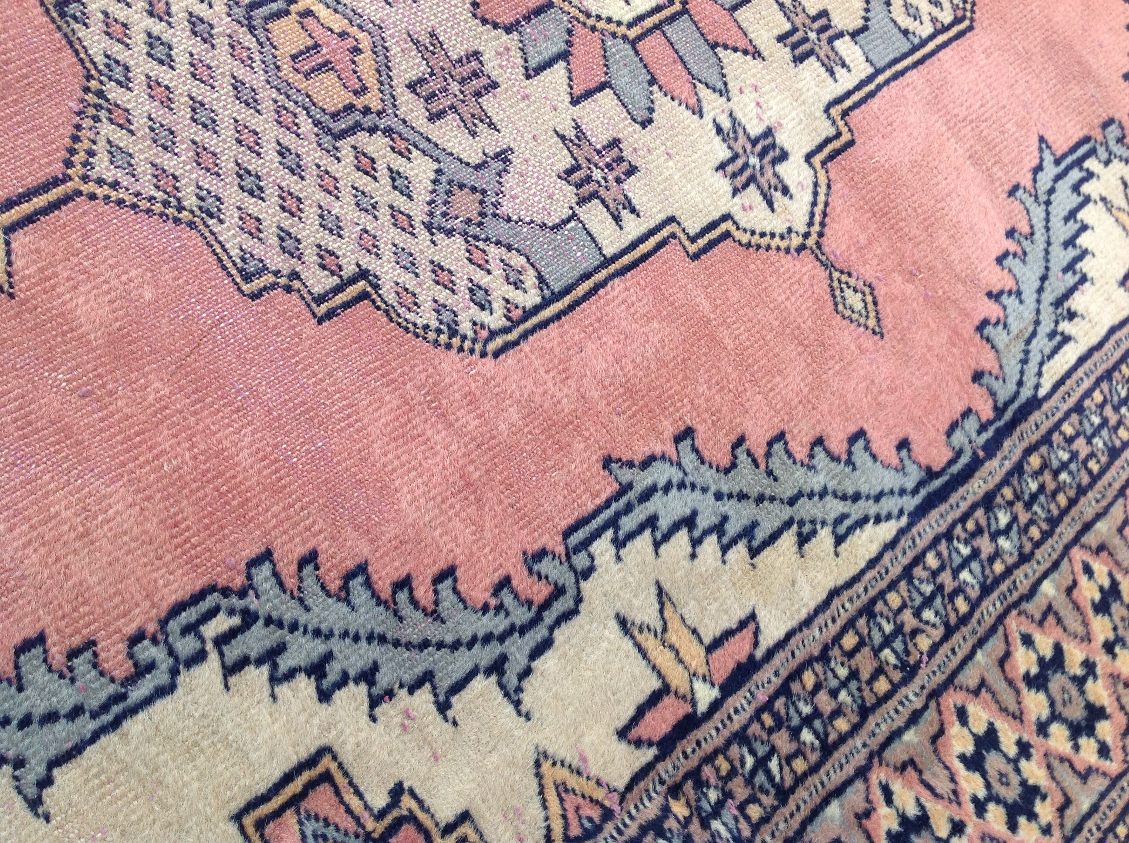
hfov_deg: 52.7
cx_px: 564
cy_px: 422
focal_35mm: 35
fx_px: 1140
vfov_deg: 40.6
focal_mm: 4.28
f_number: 2.4
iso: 50
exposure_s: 1/244
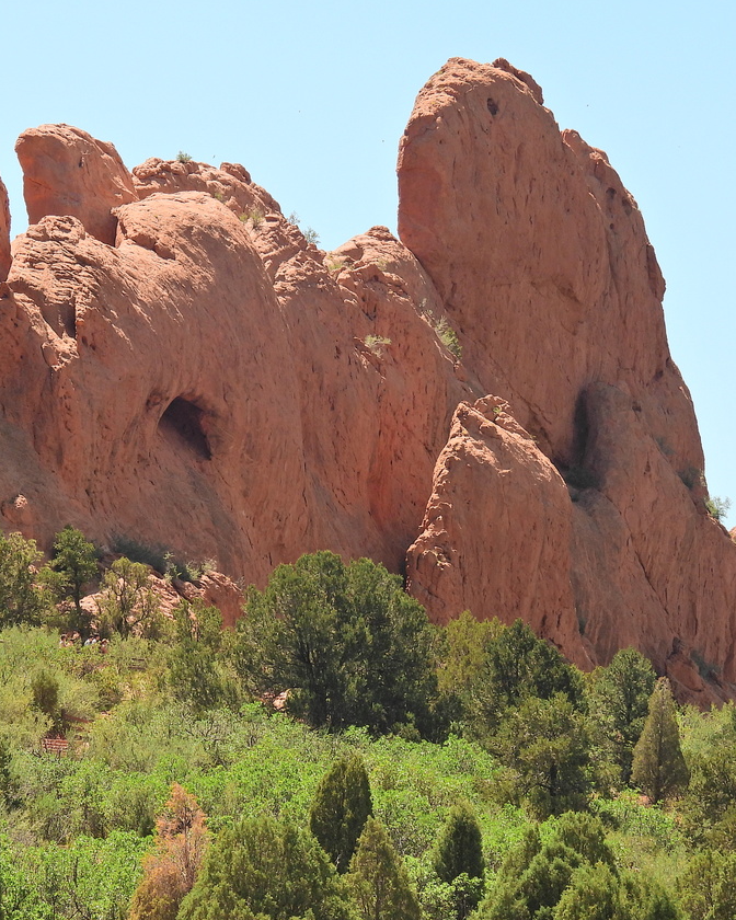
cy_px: 399
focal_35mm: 275
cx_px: 210
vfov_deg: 7.0
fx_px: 7488
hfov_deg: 5.6
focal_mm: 33
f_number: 4.5
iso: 100
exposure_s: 1/500
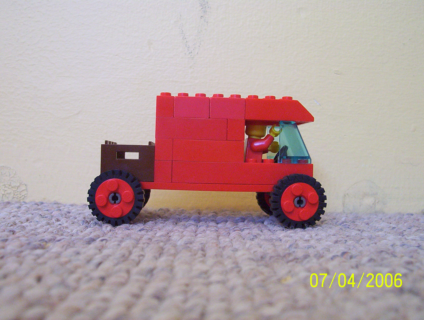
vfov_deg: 33.7
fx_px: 528
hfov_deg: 43.8
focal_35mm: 43
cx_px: 212
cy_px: 160
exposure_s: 1/8.92
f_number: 2.73
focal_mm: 5.77
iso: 200
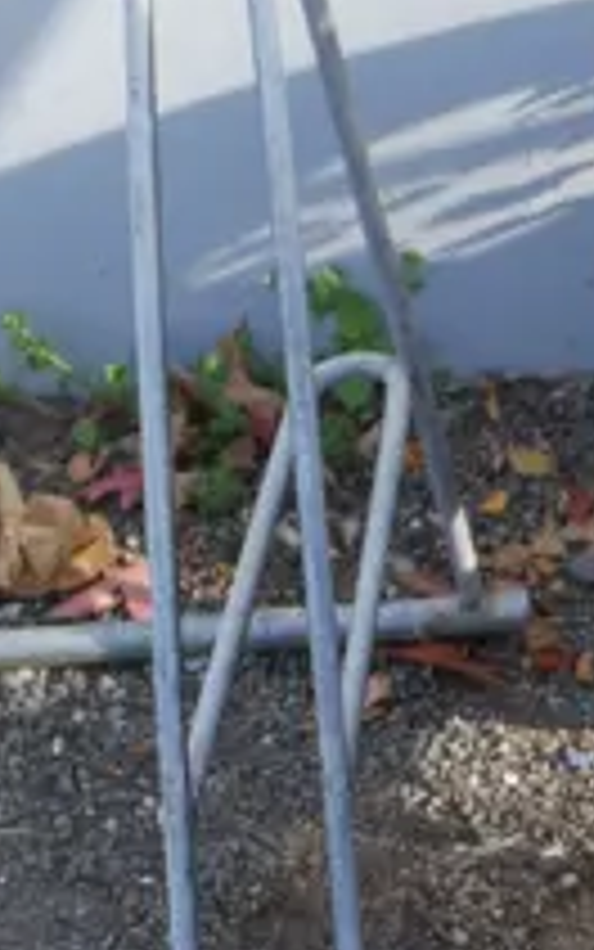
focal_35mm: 144
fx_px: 3727
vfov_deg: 14.4
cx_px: 1262
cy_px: 851
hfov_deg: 8.5
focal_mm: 14
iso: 200
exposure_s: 1/200
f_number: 4.5
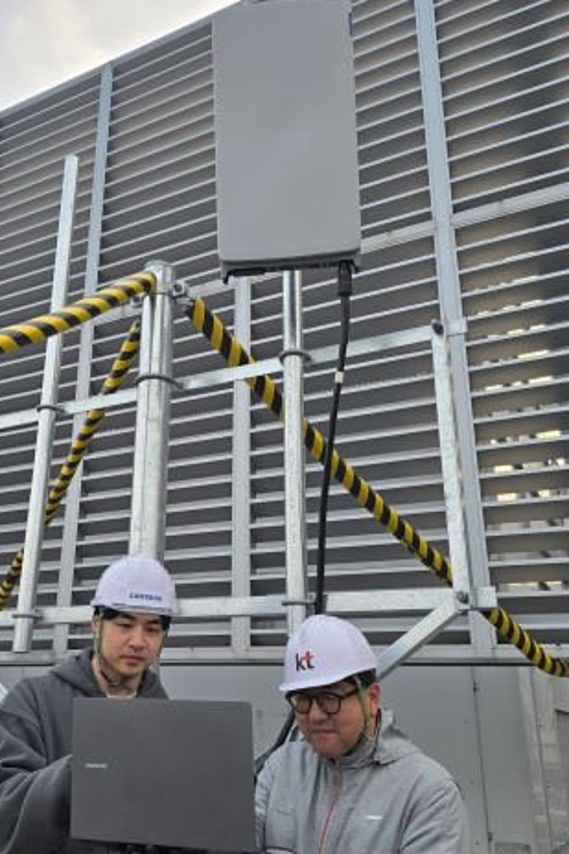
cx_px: 179
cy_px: 418
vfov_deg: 57.2
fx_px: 783
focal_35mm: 33
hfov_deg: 39.4
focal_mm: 6.3
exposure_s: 1/264
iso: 12
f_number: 1.7
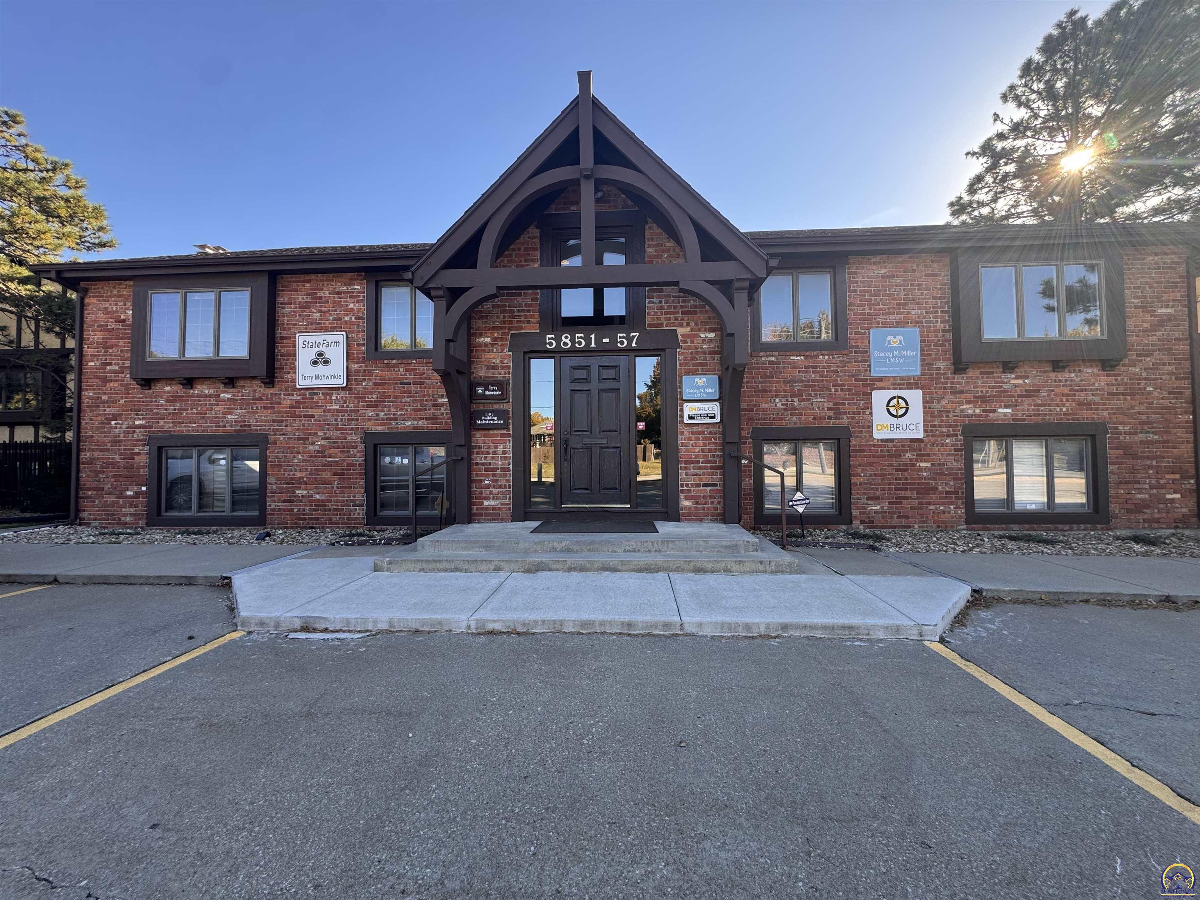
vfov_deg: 85.7
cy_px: 450
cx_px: 600
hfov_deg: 102.1
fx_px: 485
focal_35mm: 14
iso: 40
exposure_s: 1/201
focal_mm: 2.22
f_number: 2.2
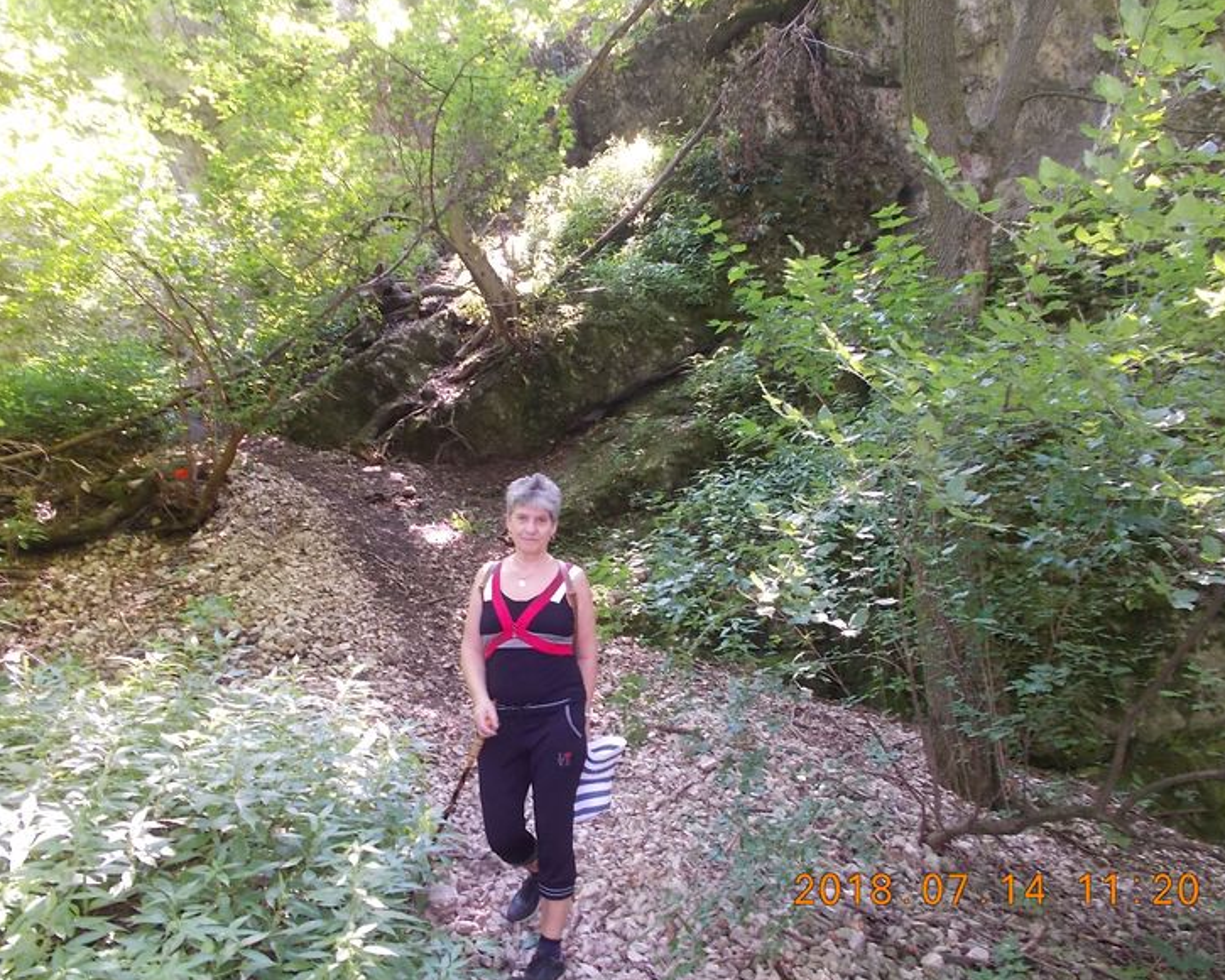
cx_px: 593
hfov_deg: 62.2
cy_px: 502
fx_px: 1015
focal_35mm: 28
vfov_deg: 51.5
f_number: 3.2
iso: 280
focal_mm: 4.6
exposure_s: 1/30
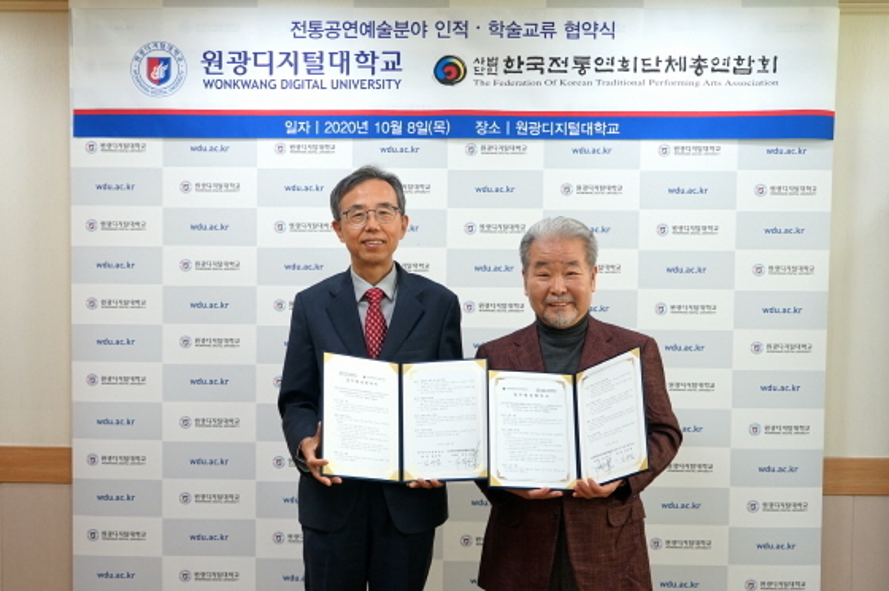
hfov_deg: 57.3
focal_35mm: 33
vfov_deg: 39.9
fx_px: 814
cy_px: 296
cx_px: 444
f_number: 4
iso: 500
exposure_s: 1/160
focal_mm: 33
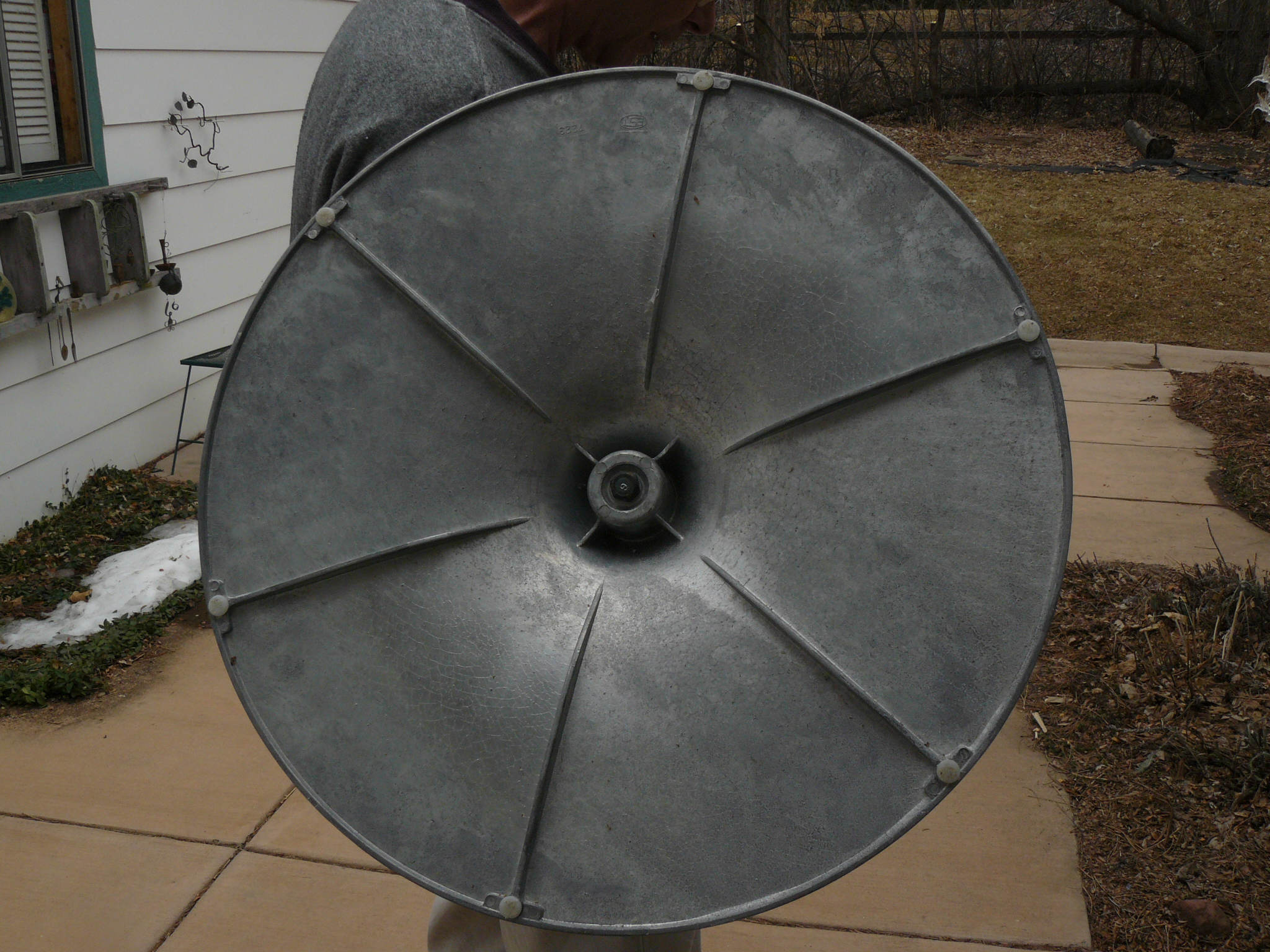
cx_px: 635
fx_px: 1321
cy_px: 476
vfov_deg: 39.7
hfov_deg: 51.4
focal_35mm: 36
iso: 100
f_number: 5.6
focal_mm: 6
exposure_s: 1/250
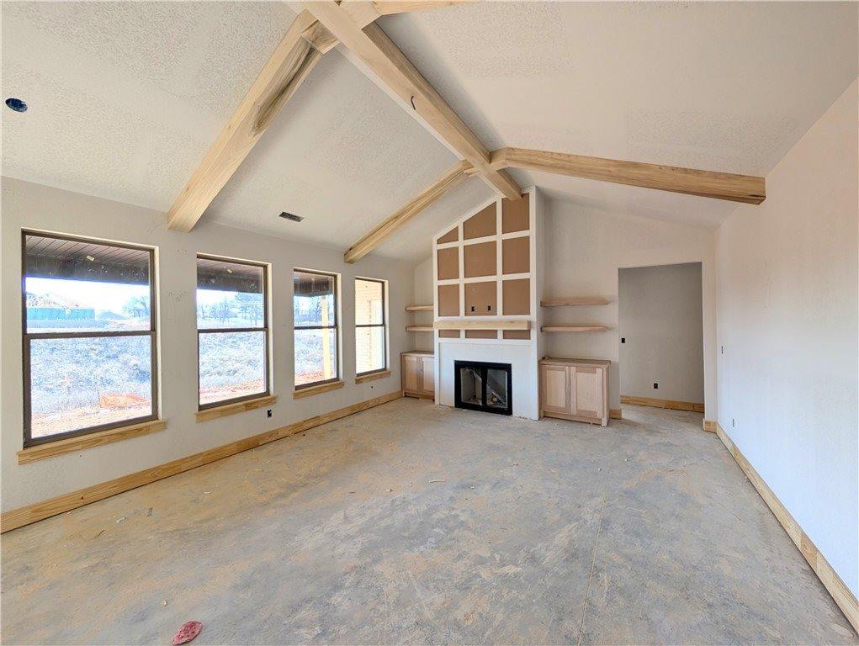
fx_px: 298
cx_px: 430
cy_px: 323
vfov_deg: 94.6
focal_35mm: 12
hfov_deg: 110.5
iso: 55
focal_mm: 2.02
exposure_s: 1/658
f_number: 1.7
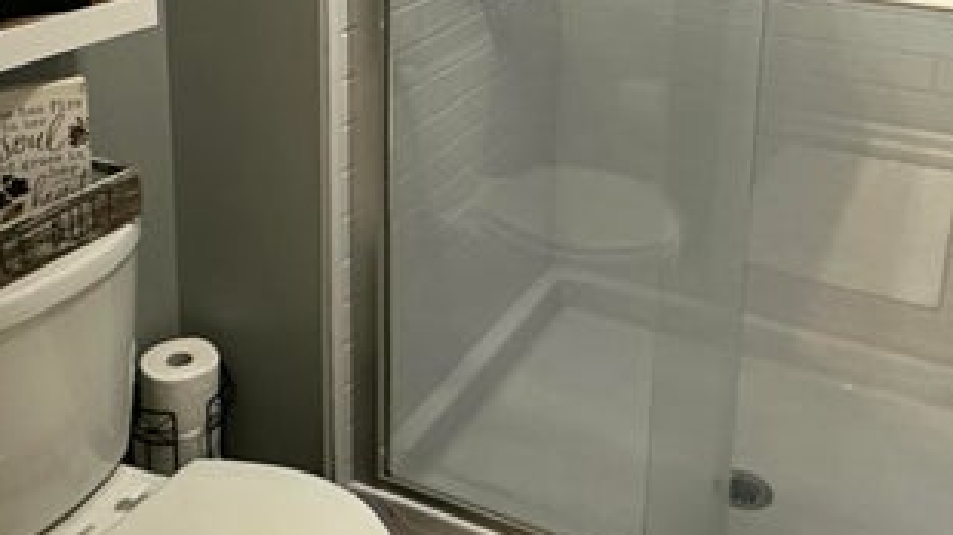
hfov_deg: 48.3
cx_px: 515
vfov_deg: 26.3
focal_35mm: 42
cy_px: -37
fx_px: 1061
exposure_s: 1/60
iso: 640
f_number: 2.2
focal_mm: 2.22
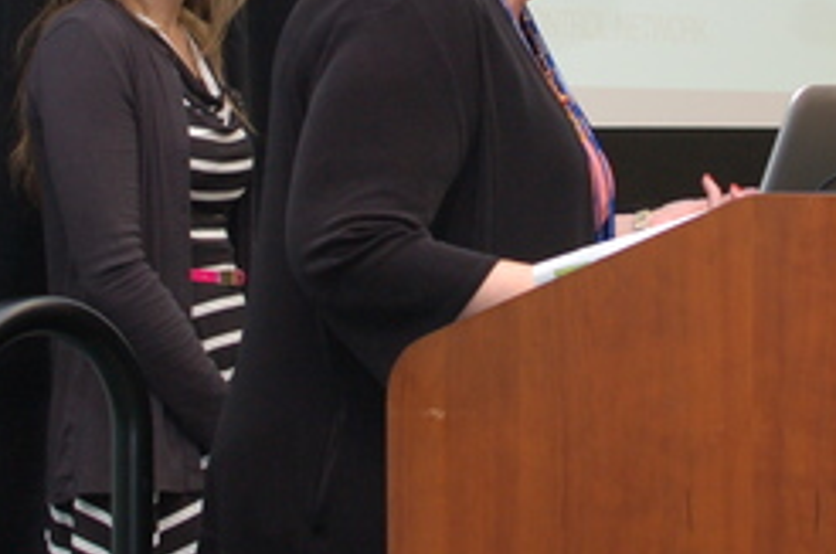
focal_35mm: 149
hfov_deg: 13.8
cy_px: 20
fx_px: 3463
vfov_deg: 9.1
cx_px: 438
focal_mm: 35
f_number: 4
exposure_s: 1/60
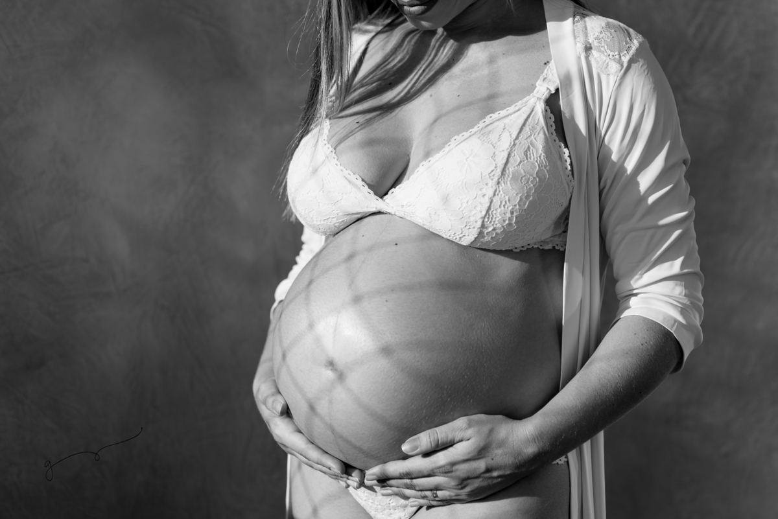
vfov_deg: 16.1
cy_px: 260
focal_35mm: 85
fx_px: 1838
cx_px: 389
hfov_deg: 23.9
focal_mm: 85
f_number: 3.2
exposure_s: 1/1000
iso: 80
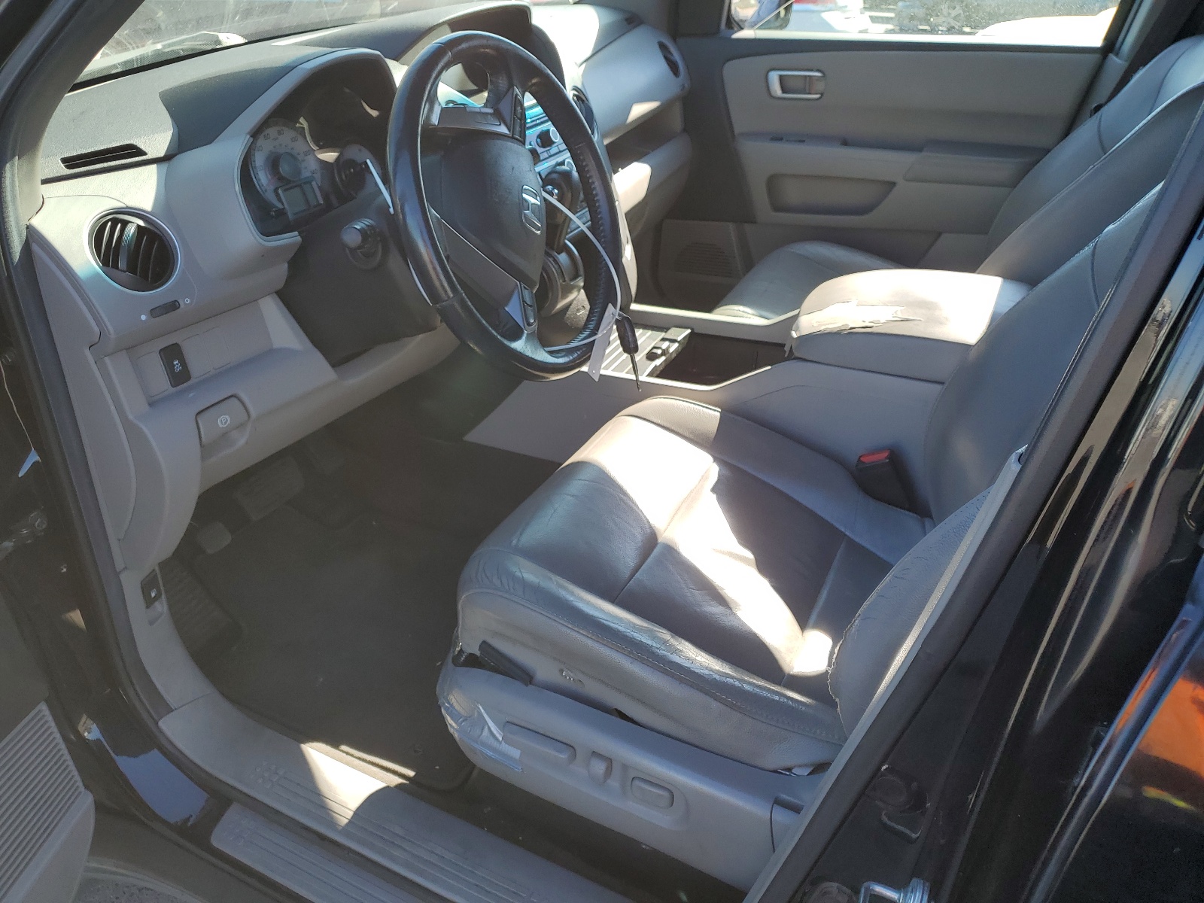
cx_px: 602
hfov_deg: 67.3
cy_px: 452
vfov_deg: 53.1
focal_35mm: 26
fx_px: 904
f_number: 1.5
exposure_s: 1/588
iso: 50
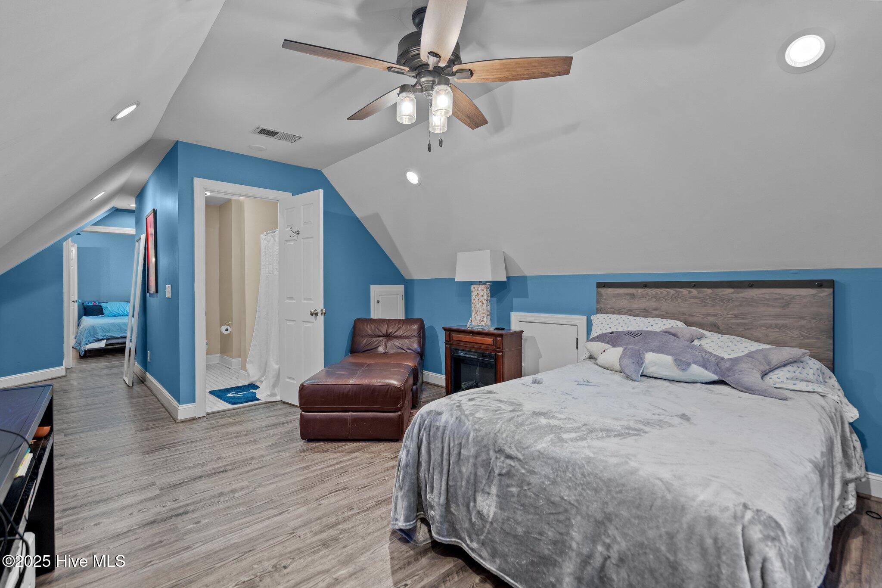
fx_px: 392
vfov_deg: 73.7
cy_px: 294
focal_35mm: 16
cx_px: 441
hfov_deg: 96.7
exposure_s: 1/5
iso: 640
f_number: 4
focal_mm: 16
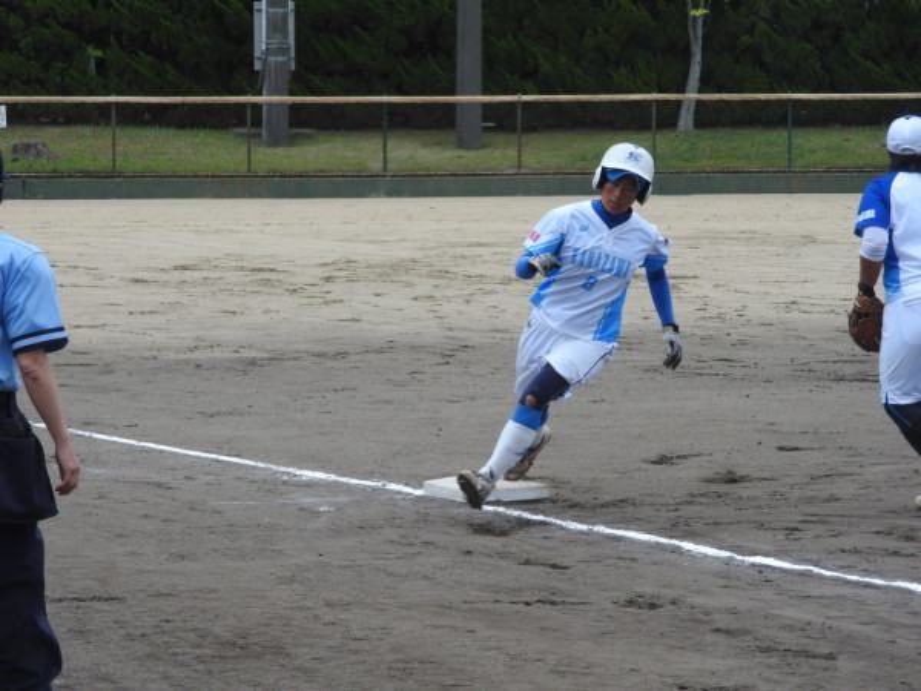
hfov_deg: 11.0
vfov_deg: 8.2
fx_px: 4789
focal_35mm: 180
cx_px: 460
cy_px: 346
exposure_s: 1/400
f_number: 5.3
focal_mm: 32.2
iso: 100
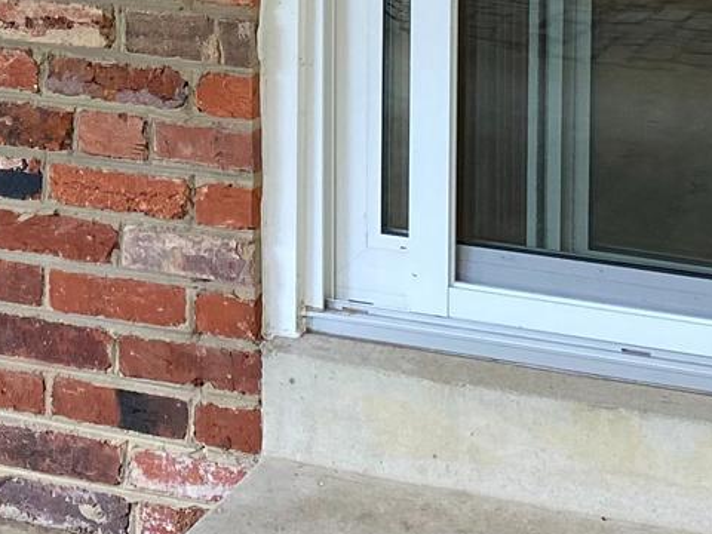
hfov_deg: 17.7
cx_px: 267
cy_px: -263
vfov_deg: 12.7
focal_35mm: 111
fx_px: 2283
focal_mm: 4.25
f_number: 1.8
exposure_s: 1/121
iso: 100
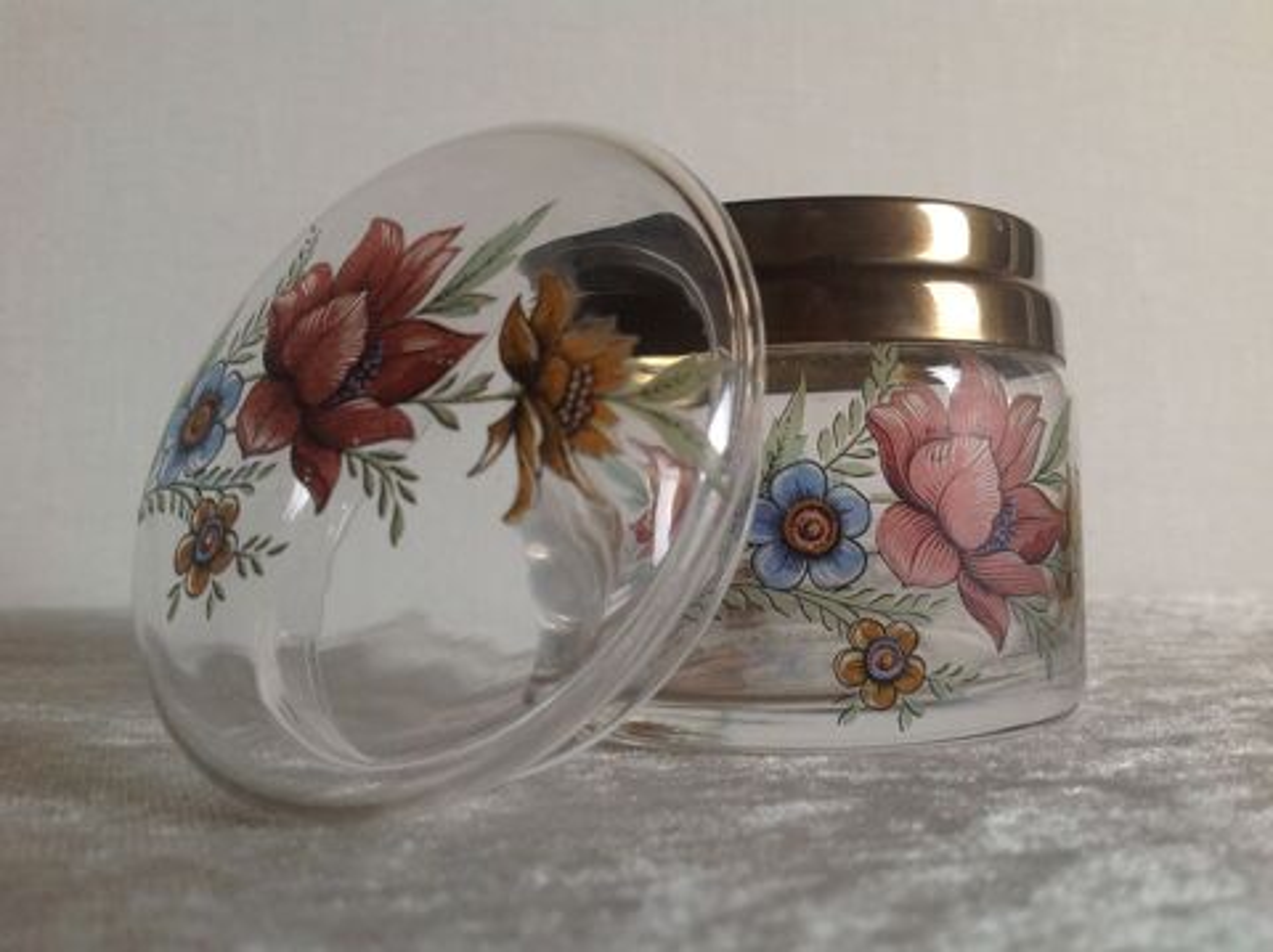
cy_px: 476
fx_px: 1286
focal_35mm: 35
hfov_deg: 52.7
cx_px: 636
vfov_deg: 40.6
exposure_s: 1/60
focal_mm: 4.28
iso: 50
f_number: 2.4
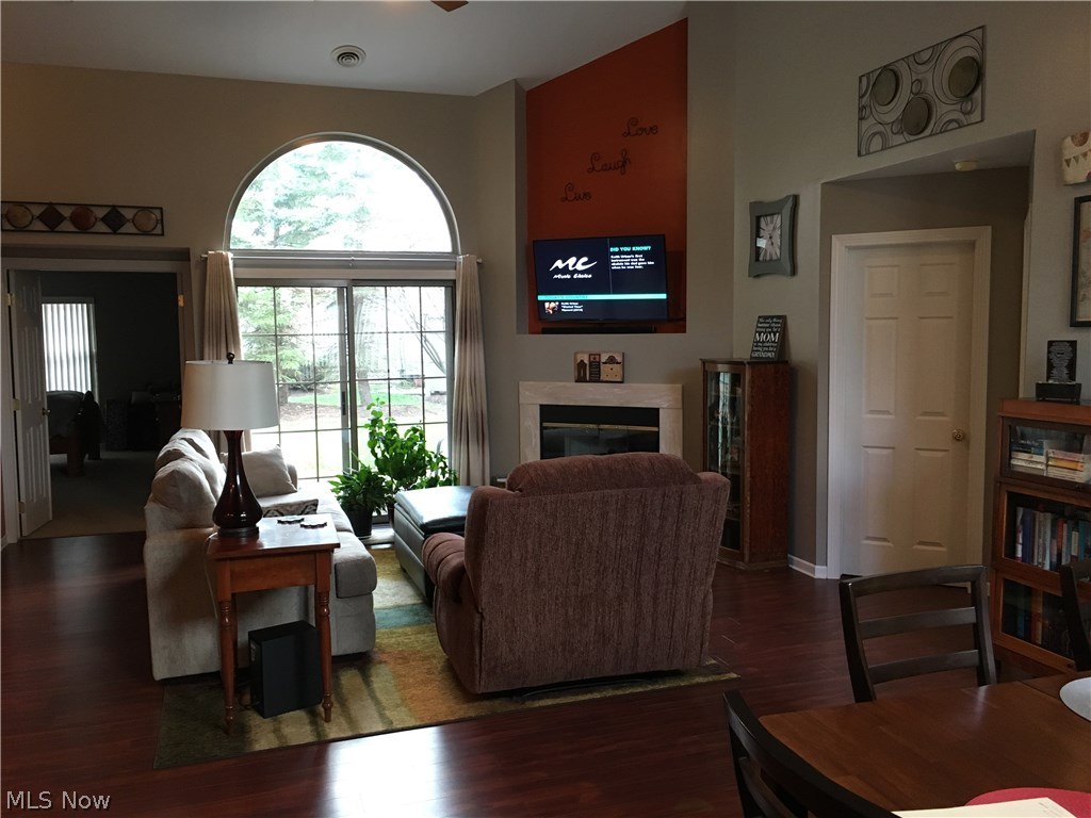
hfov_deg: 61.7
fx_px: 914
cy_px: 409
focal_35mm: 29
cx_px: 546
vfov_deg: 48.2
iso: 125
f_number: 2.2
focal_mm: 4.15
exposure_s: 1/30
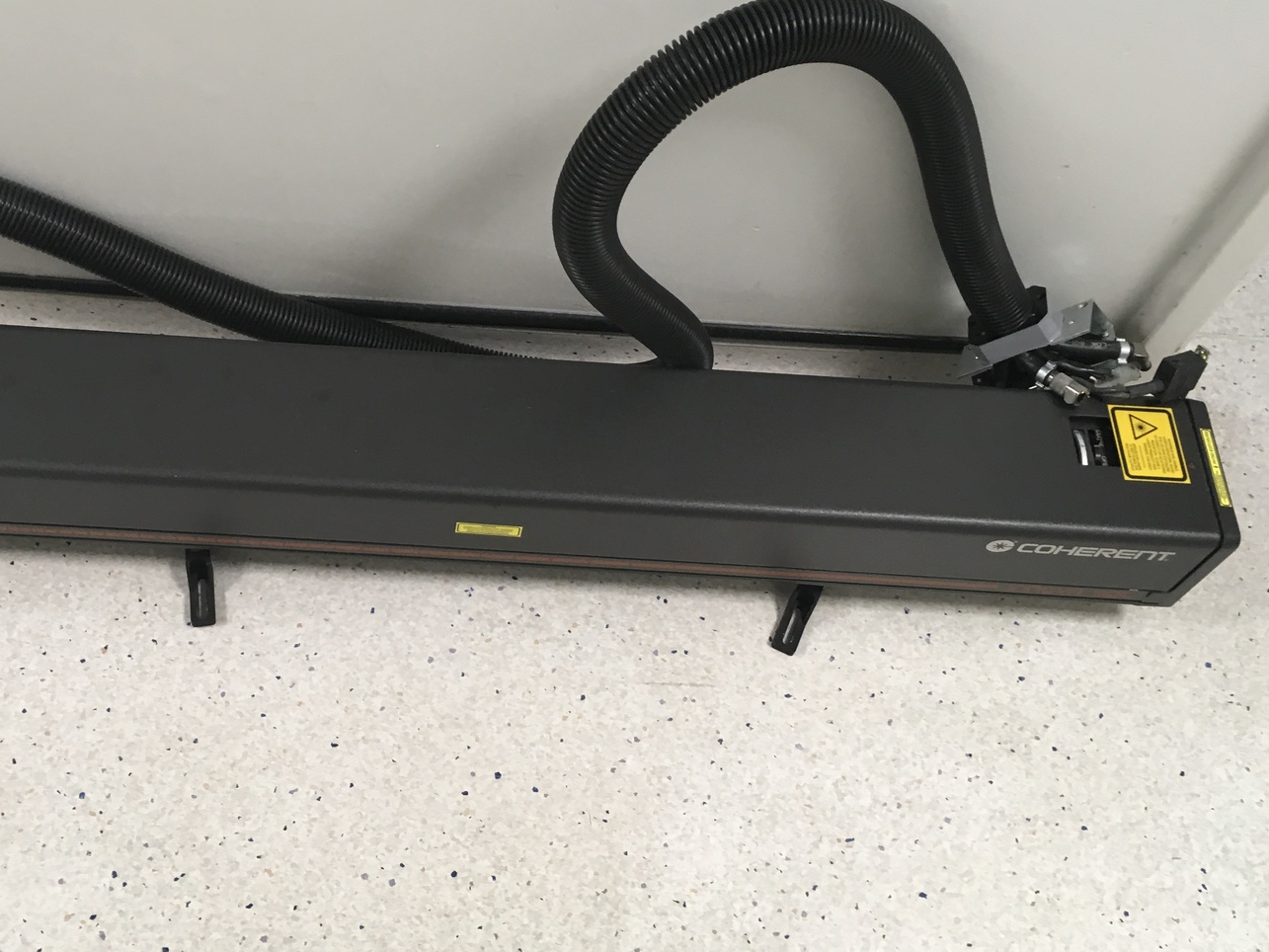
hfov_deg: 47.5
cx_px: 484
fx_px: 1430
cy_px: 405
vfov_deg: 36.7
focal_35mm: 39
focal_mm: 4.15
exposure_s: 1/33
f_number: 2.2
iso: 100
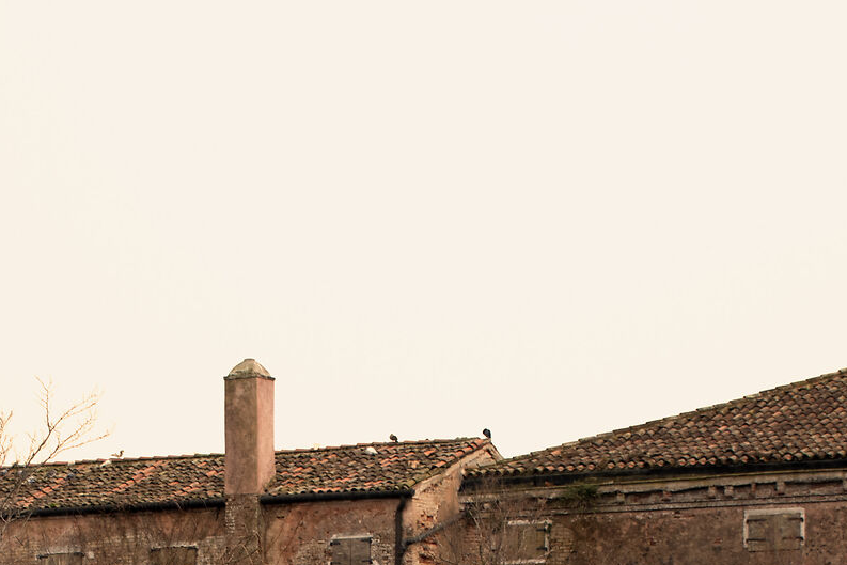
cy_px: 827
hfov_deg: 17.3
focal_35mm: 118
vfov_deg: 11.2
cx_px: 262
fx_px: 2777
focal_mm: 26
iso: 100
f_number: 3.8
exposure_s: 1/180
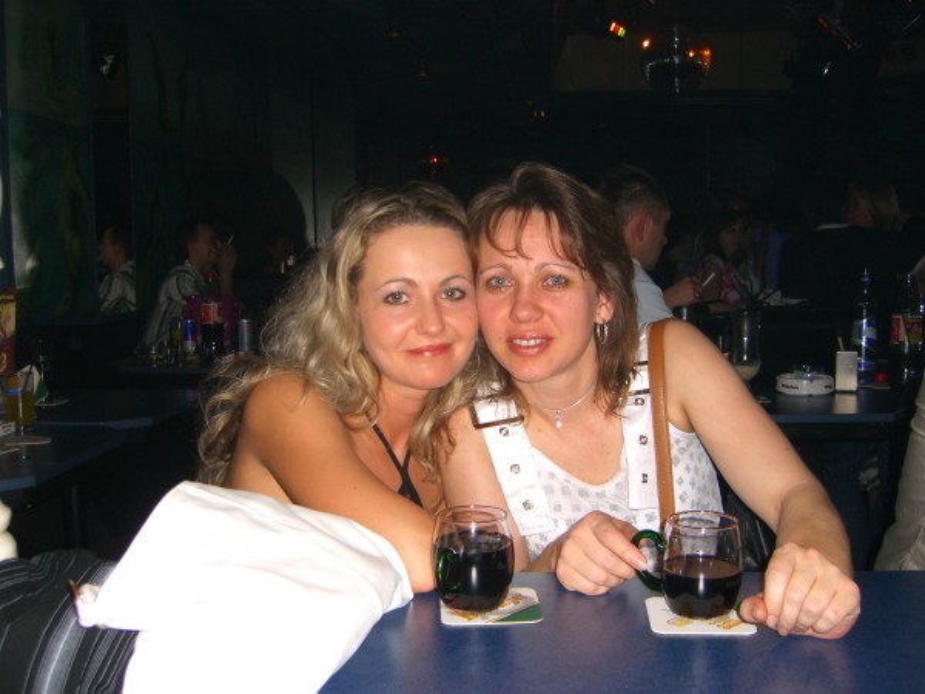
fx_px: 1015
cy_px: 347
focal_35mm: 38
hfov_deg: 49.0
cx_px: 462
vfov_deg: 37.7
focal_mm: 7.9
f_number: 2.8
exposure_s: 1/60
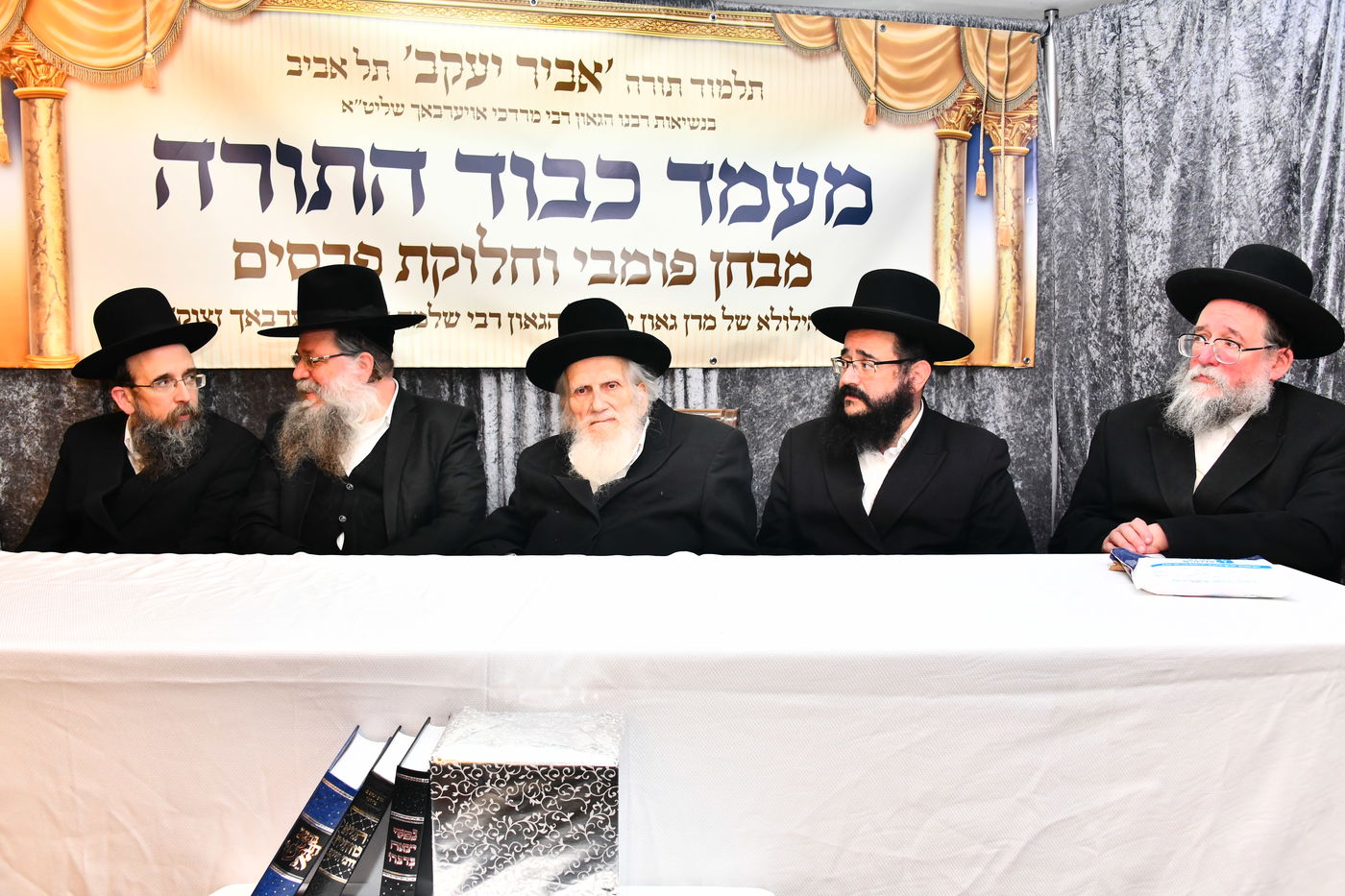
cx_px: 672
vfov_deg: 46.4
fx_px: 1046
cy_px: 448
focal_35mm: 28
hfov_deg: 65.5
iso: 1600
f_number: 6.3
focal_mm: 28
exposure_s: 1/160
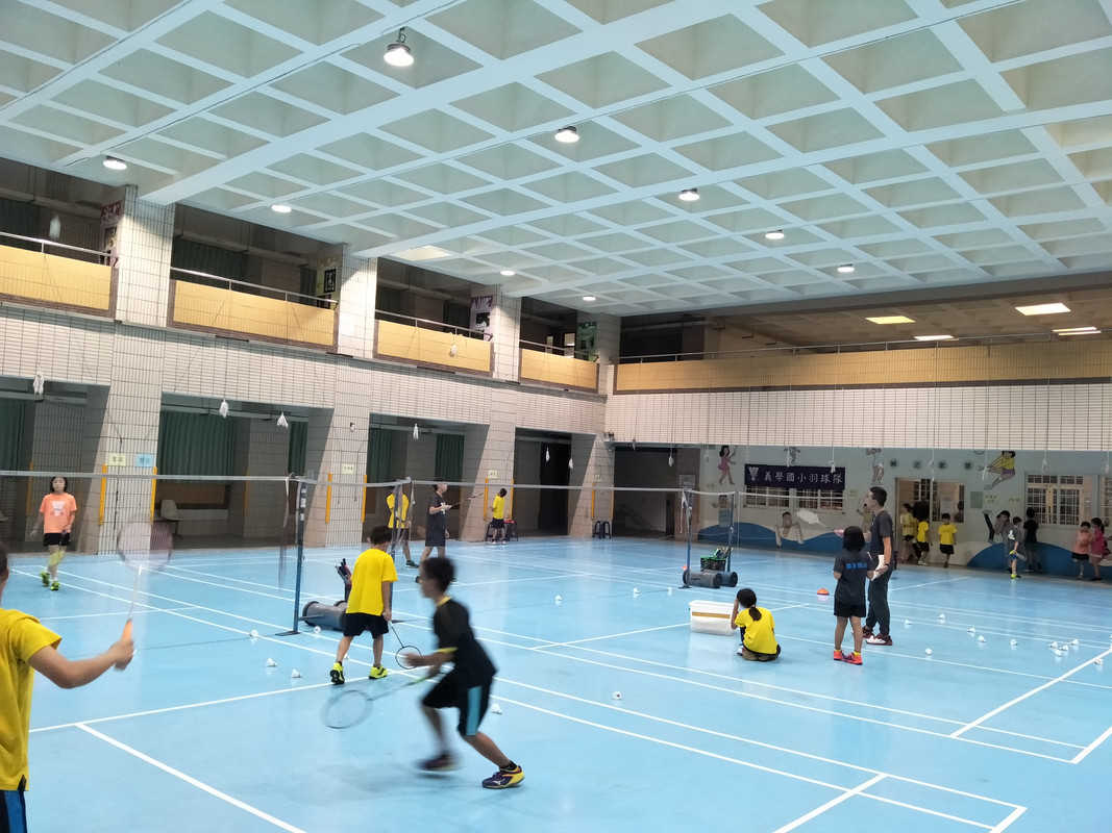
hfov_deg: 71.6
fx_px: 771
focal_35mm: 24
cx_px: 556
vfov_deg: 56.8
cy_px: 416
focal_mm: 4.1
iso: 118
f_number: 1.7
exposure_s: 1/40
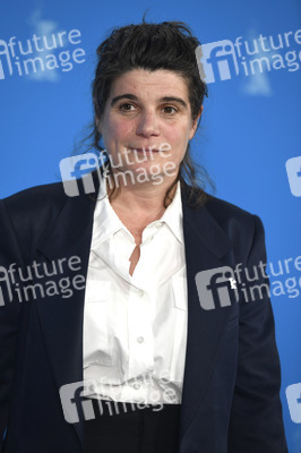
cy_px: 226
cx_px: 150
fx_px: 2324
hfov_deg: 7.4
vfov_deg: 11.1
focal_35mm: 185
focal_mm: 185
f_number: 4
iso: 640
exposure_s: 1/400
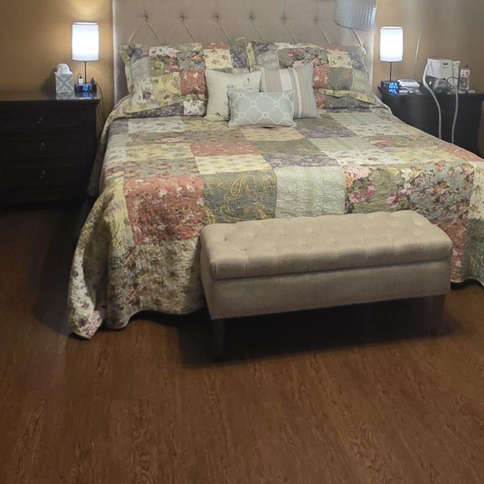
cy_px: 93
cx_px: 322
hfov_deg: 42.3
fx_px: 617
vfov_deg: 40.9
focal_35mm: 39
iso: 640
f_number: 1.9
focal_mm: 2.2
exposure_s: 1/60
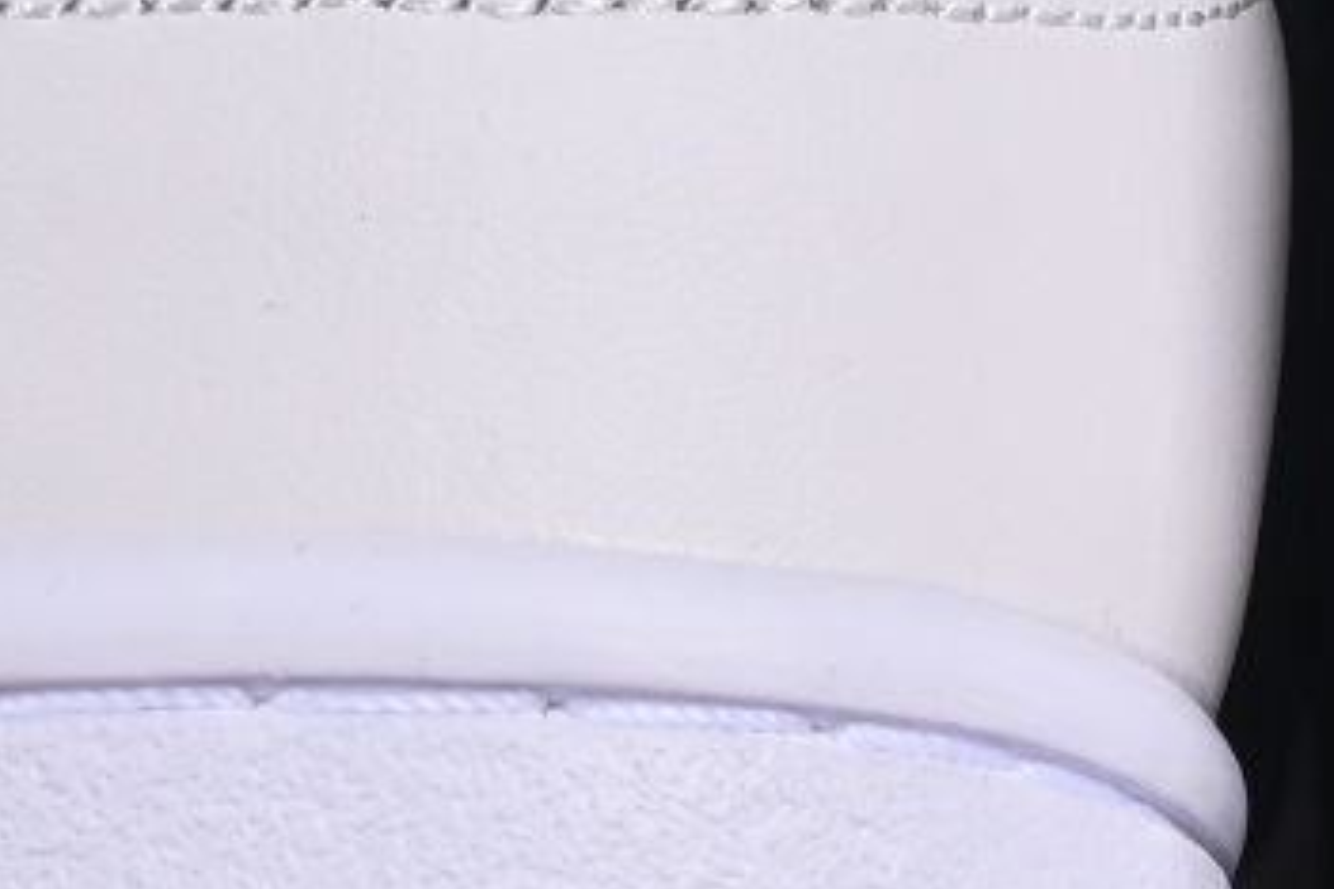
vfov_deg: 2.3
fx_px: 22046
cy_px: -710
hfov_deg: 3.5
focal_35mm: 595
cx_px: 1566
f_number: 8
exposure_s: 1/80
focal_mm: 50
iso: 160
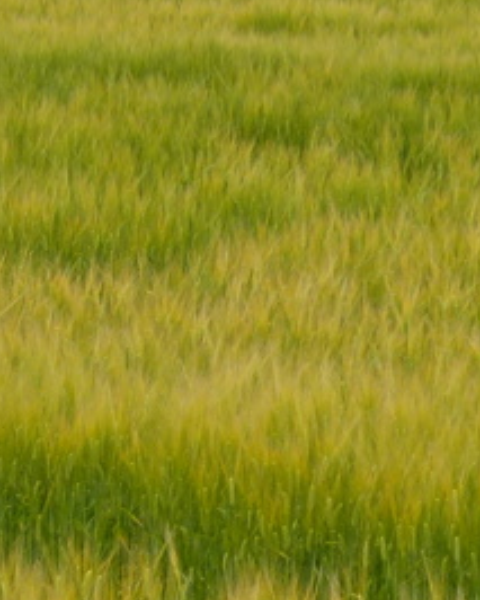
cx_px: -631
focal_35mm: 237
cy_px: 122
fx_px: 4206
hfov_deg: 6.3
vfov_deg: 8.1
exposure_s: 1/320
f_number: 4
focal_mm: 11.4
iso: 100
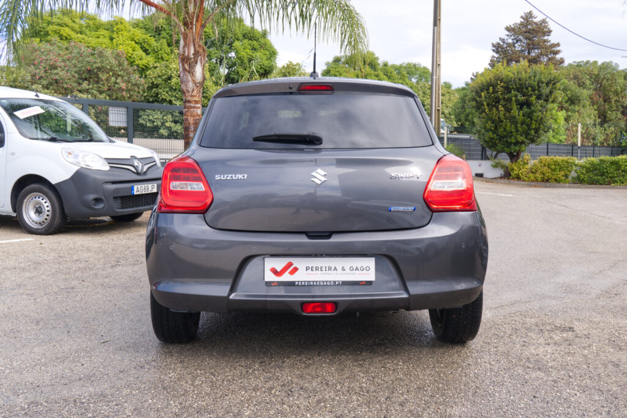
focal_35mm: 37
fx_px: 644
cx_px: 314
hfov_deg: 51.9
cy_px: 209
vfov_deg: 36.0
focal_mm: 24.9
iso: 160
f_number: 9
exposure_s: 1/100
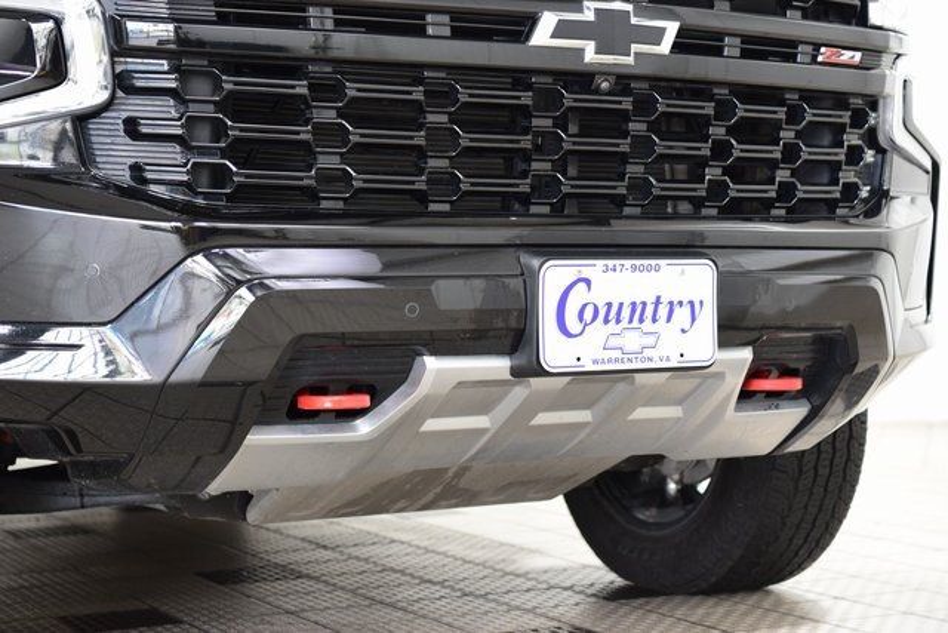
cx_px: 474
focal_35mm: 69
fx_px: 1817
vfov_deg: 19.7
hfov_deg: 29.2
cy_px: 316
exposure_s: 1/50
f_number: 2.8
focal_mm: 46
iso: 1600
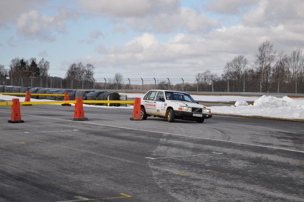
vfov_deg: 14.1
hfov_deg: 21.1
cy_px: 116
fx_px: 814
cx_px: 170
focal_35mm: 97
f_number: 5.6
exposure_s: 1/1600
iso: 400
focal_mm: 55
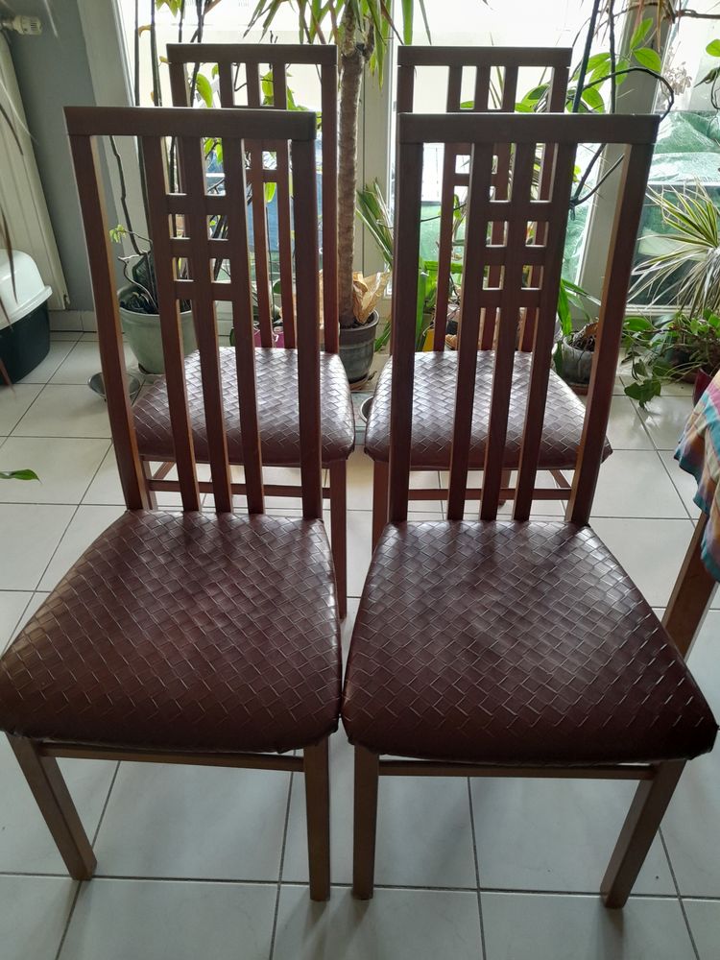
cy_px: 480
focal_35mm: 27
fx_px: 749
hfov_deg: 51.4
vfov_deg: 65.3
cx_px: 360
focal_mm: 4
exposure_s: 1/50
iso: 320
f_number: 1.8
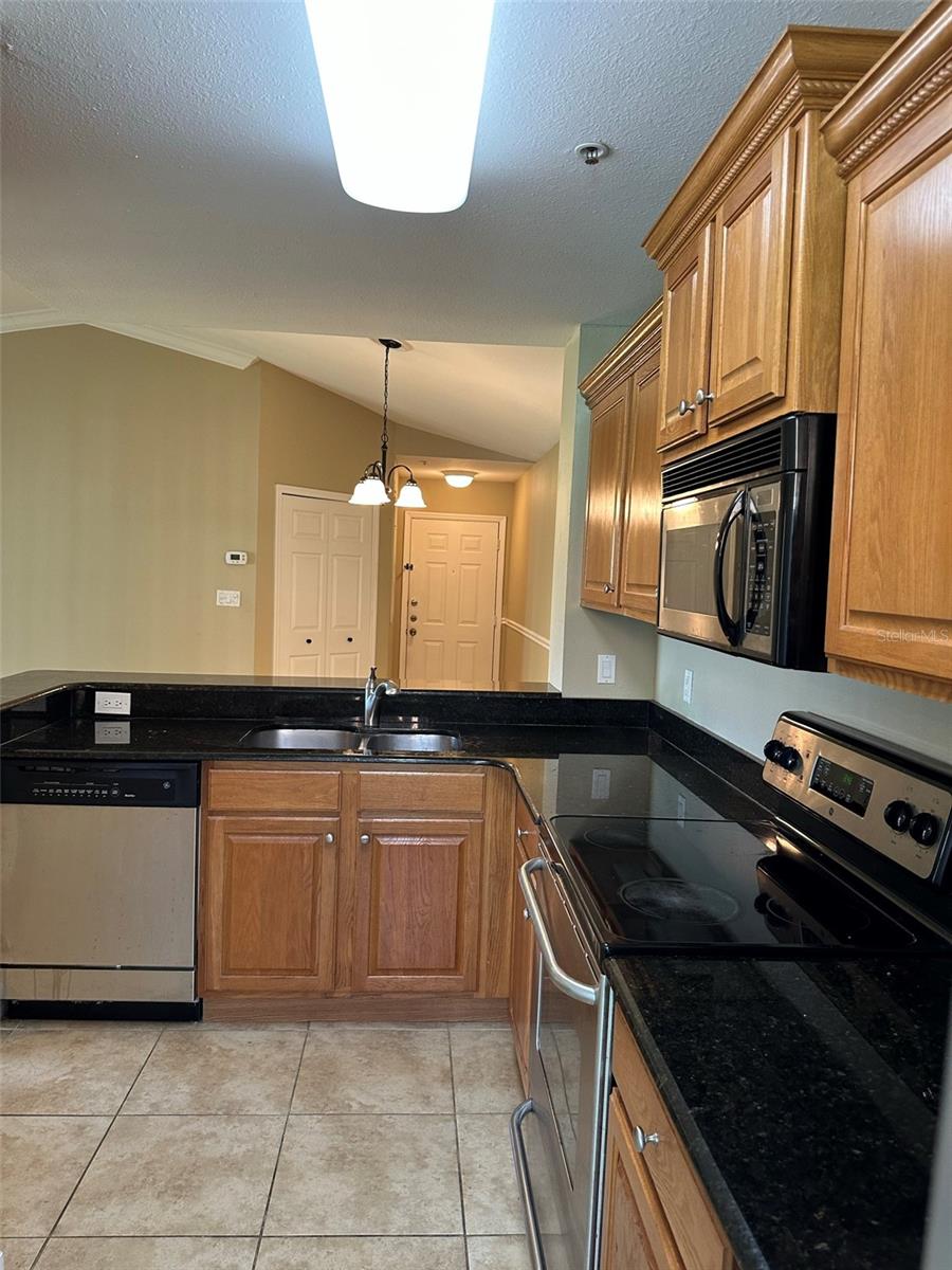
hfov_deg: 56.8
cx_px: 476
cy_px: 635
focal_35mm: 24
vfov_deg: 71.6
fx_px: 880
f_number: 1.78
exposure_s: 1/60
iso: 200
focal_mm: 6.86
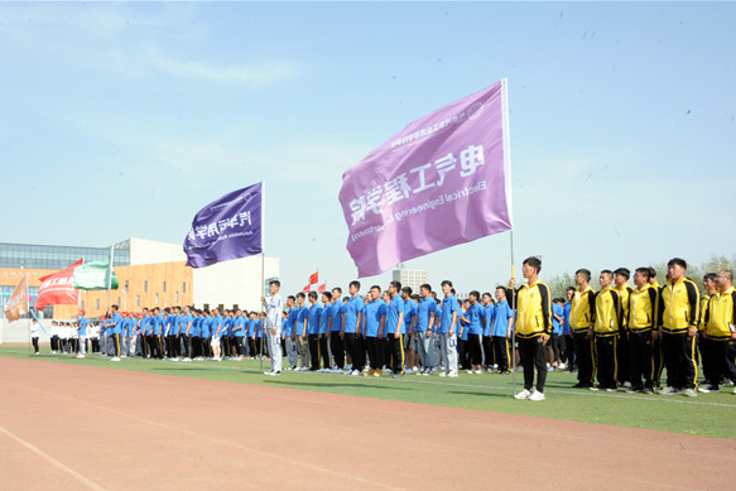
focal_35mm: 35
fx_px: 716
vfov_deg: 37.9
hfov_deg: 54.4
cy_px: 251
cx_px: 362
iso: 1600
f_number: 25
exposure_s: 1/200
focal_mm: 34
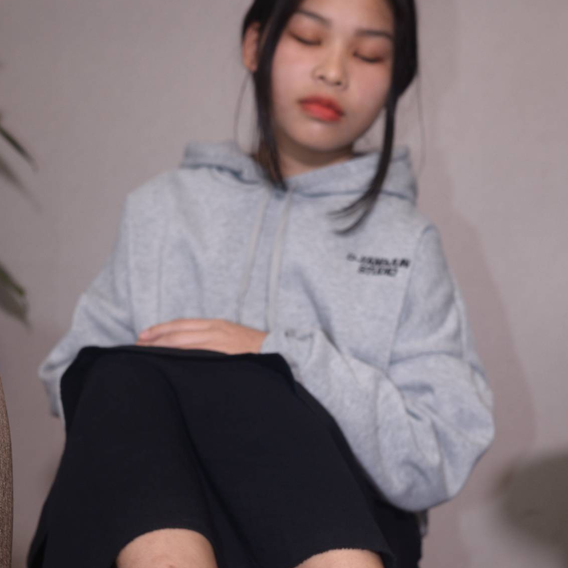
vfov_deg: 28.6
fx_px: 1095
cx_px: 316
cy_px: 435
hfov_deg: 29.1
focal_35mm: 59
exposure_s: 1/100
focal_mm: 35
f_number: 5.6
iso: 640
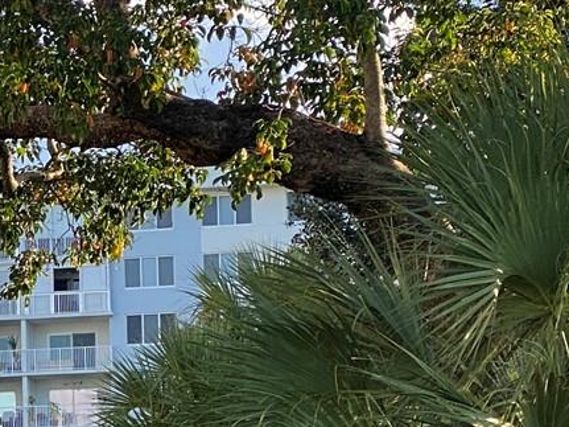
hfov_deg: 9.9
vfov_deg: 7.7
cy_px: 434
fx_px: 3172
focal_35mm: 193
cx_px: -298
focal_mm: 6
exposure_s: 1/413
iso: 20
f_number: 2
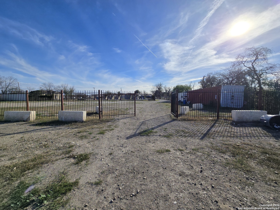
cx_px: 140
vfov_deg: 89.9
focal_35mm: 13
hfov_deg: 106.2
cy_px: 105
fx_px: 105
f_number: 2.2
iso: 50
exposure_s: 1/4807
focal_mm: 2.2
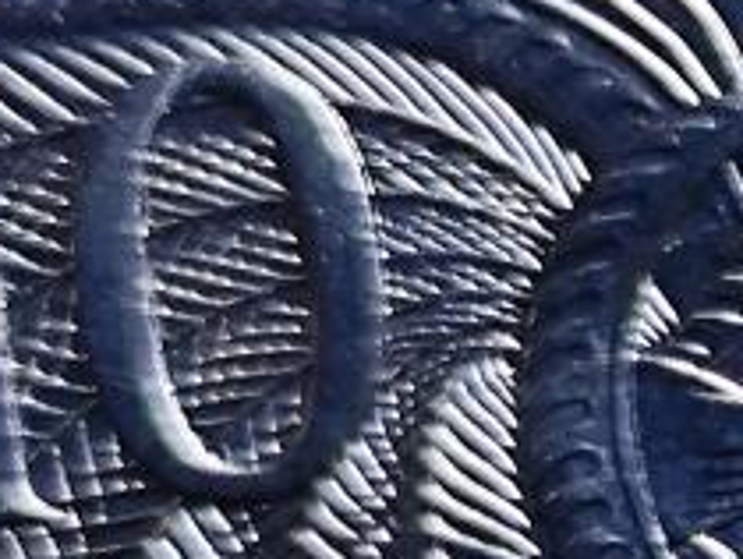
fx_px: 7005
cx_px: 1918
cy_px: 732
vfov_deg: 4.6
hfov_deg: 5.8
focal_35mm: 326
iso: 50
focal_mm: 5.84
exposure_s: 1/100
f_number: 1.6
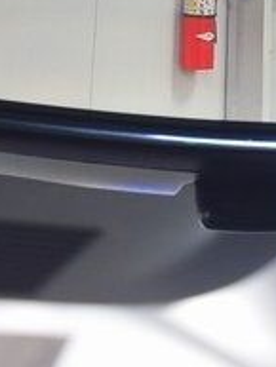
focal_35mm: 168
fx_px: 1780
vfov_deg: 11.6
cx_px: 204
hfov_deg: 8.9
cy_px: -18
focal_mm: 35
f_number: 4.2
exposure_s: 1/60
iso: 2800
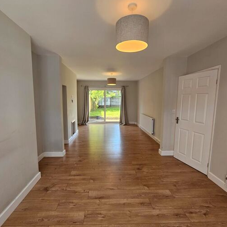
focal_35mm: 16
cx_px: 111
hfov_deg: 87.4
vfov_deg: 87.4
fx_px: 119
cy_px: 115
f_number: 2.2
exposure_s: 1/50
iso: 64
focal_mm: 2.2
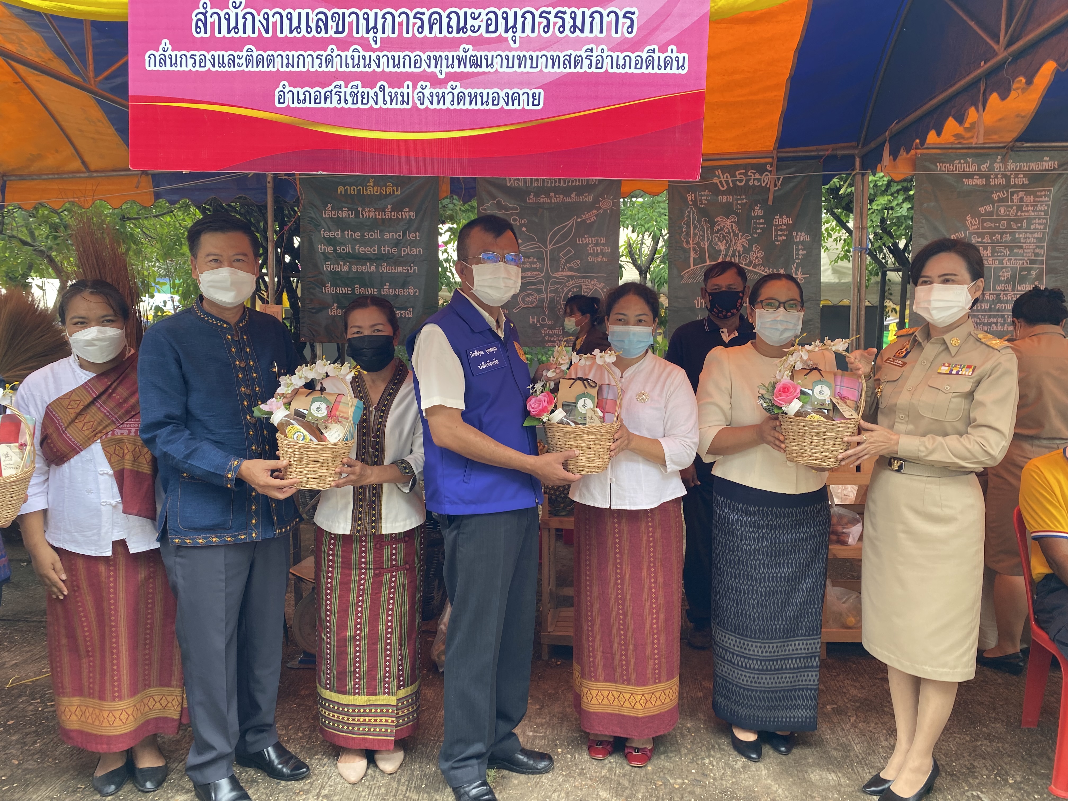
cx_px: 534
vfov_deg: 53.1
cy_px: 400
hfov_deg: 67.3
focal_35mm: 26
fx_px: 802
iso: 32
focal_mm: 4.25
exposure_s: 1/161
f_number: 1.8
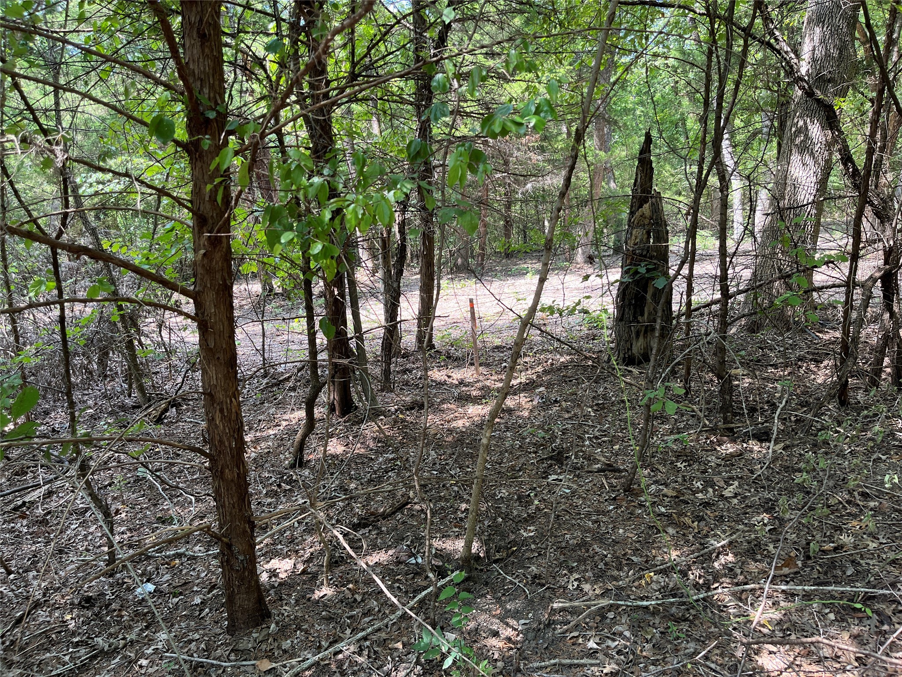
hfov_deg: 67.3
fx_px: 677
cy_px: 338
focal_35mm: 26
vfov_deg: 53.1
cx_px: 451
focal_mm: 5.1
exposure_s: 1/122
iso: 64
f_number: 1.6
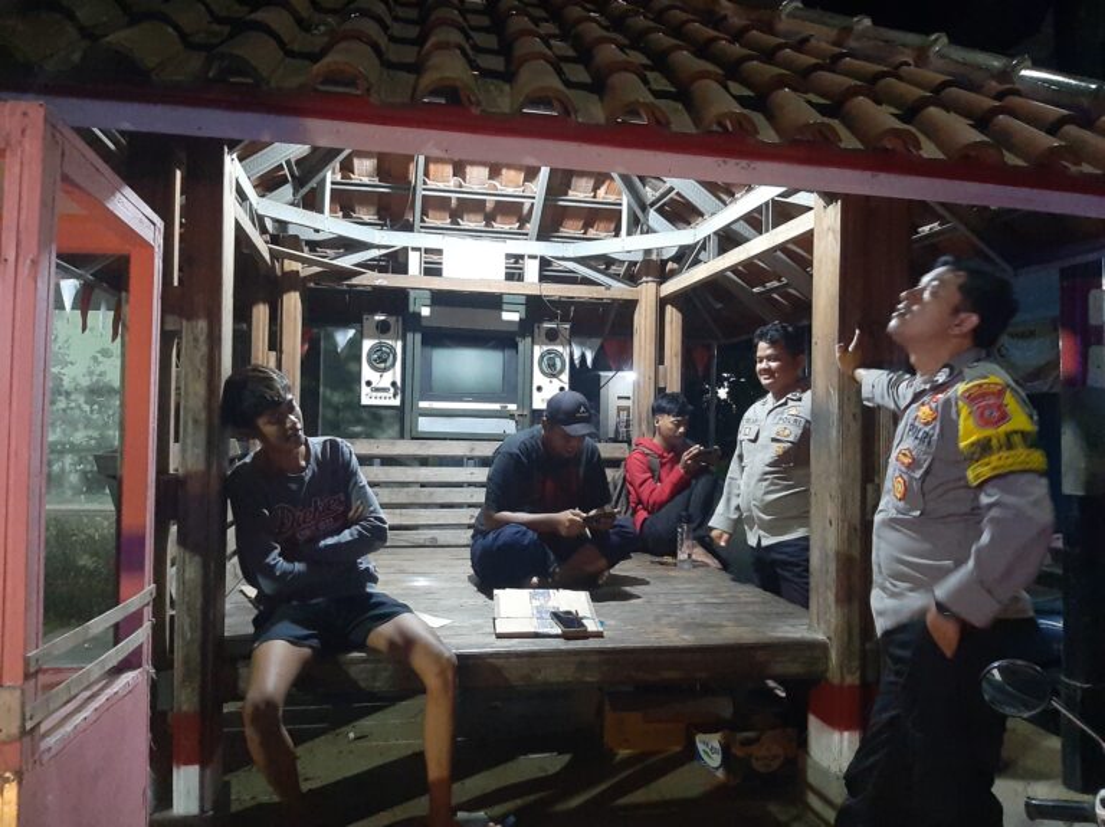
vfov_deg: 51.3
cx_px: 552
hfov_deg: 65.4
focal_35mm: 27
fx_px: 861
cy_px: 414
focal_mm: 3.93
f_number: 1.7
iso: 640
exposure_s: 1/20
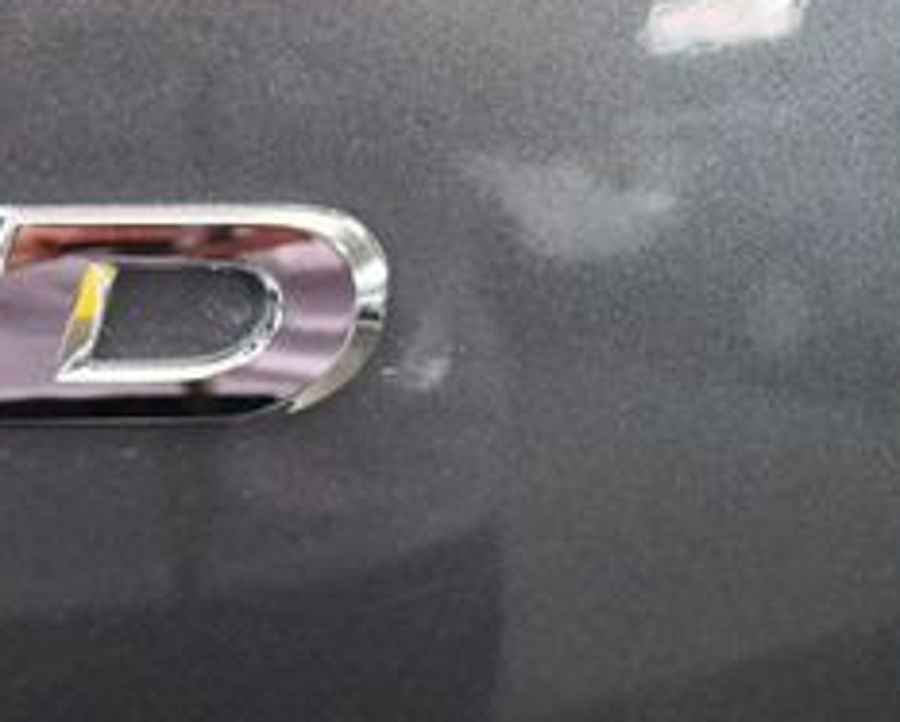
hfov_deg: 13.8
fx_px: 3574
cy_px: 282
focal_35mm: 134
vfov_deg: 11.5
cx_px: -282
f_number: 4
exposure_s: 1/125
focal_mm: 26
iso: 2200
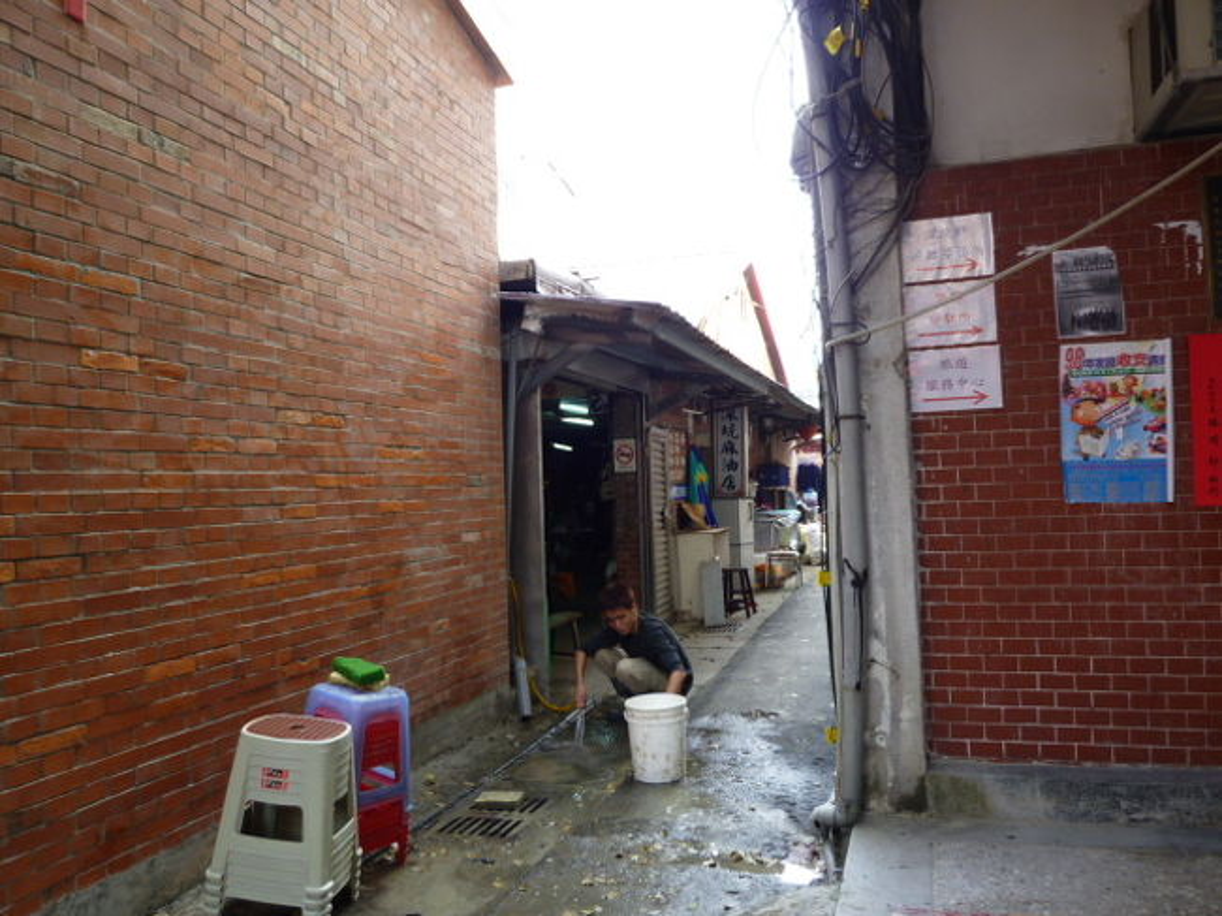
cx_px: 611
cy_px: 458
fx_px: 882
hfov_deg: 69.4
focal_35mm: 25
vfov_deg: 54.8
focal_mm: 4.5
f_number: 2.8
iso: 80
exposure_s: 1/50
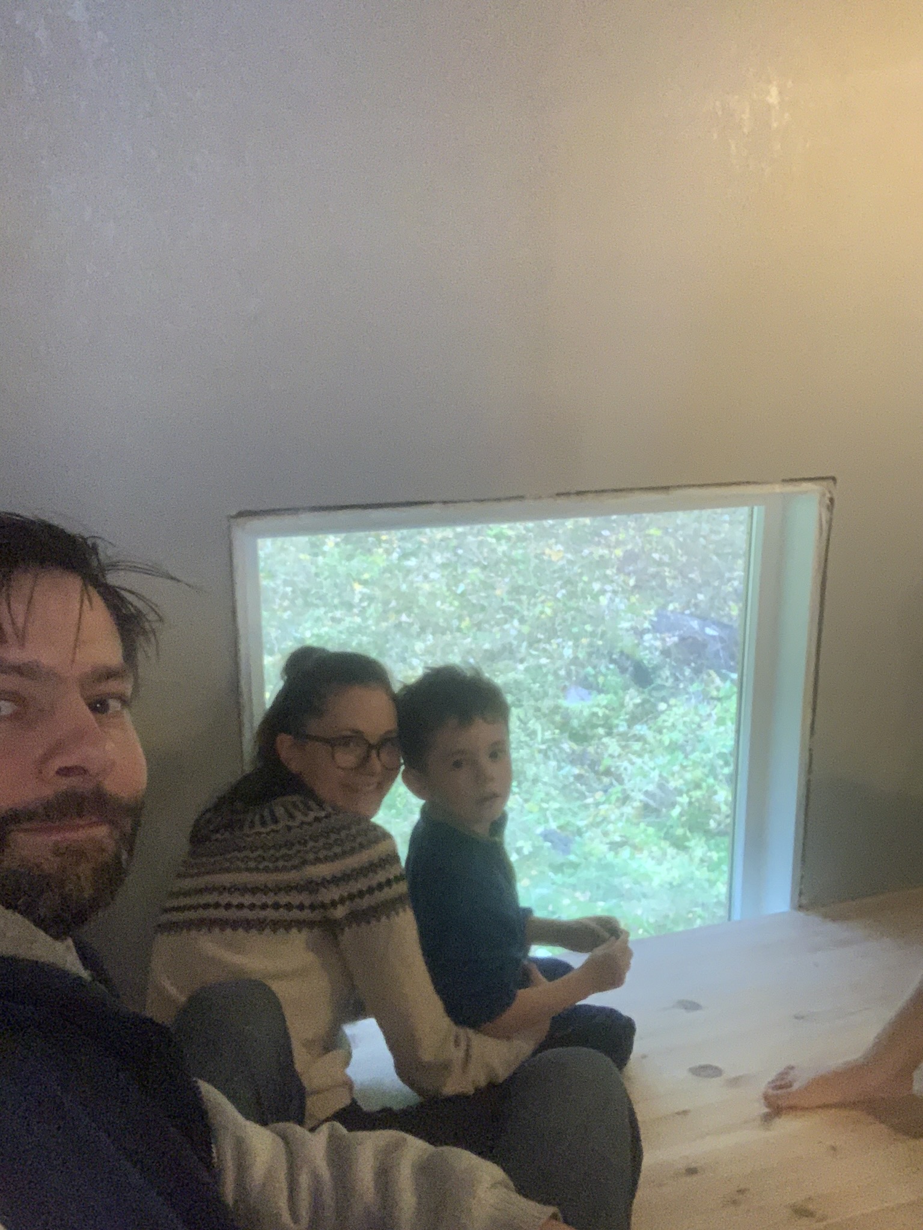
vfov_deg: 56.8
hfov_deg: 44.2
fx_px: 1138
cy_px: 615
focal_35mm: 32
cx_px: 462
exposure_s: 1/33
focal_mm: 2.87
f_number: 2.2
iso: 500
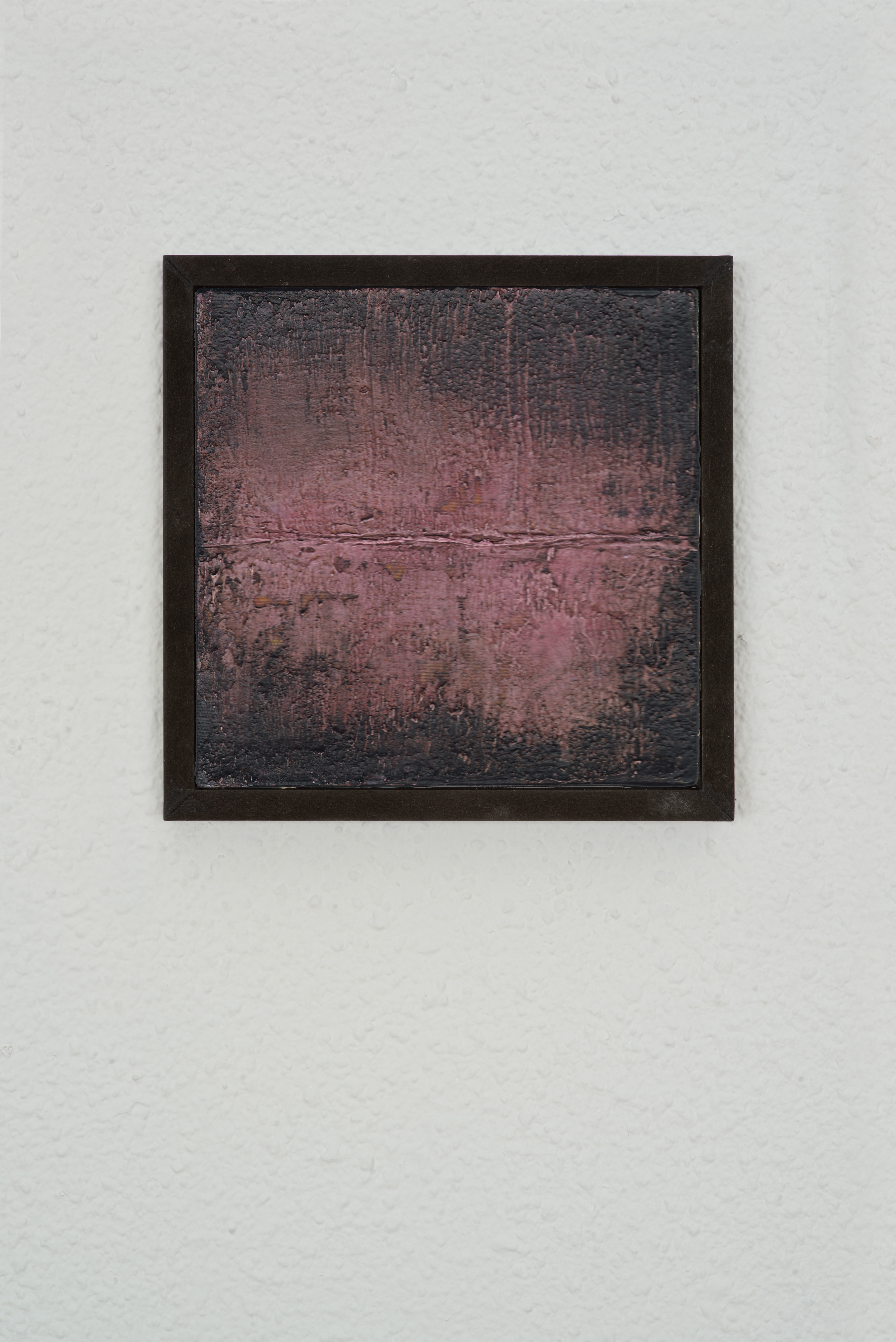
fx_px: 3170
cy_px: 671
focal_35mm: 85
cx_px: 448
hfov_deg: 16.1
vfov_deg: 23.9
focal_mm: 85
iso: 100
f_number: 16
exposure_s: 1/125
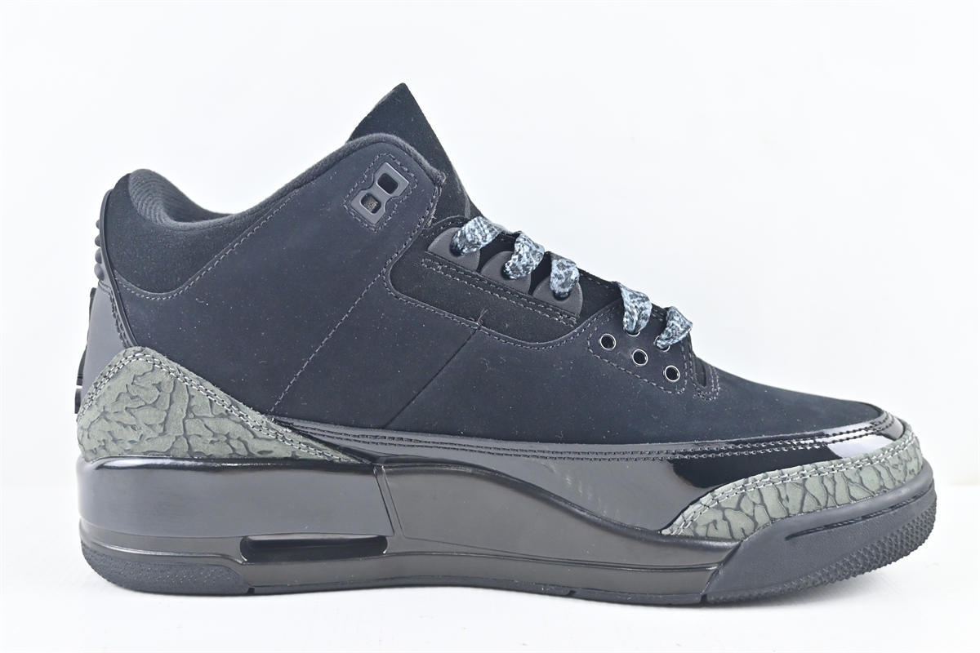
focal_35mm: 37
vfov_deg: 36.2
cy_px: 326
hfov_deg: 52.2
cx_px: 490
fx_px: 1000
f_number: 4.2
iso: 720
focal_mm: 24.5
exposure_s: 1/125
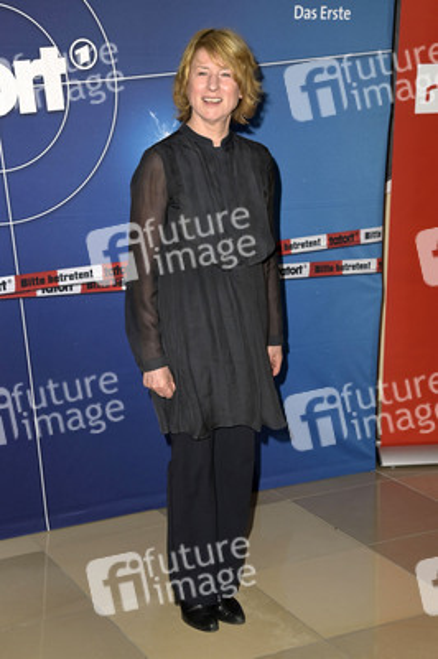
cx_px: 219
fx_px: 914
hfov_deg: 26.9
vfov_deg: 39.6
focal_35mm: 50
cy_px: 330
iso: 640
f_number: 5.6
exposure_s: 1/250
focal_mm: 50
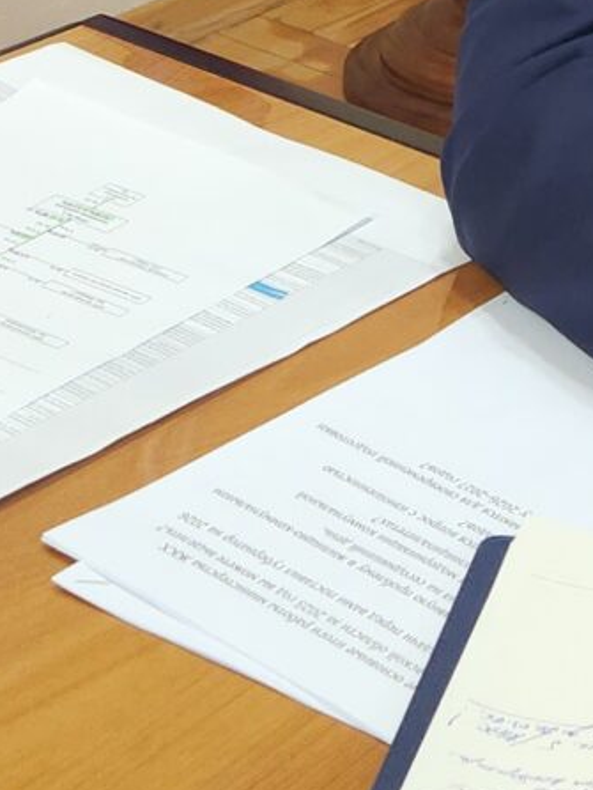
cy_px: -390
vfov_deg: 14.0
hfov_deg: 10.9
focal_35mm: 132
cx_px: 814
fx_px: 3012
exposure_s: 1/50
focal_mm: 5.4
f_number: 1.8
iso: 50
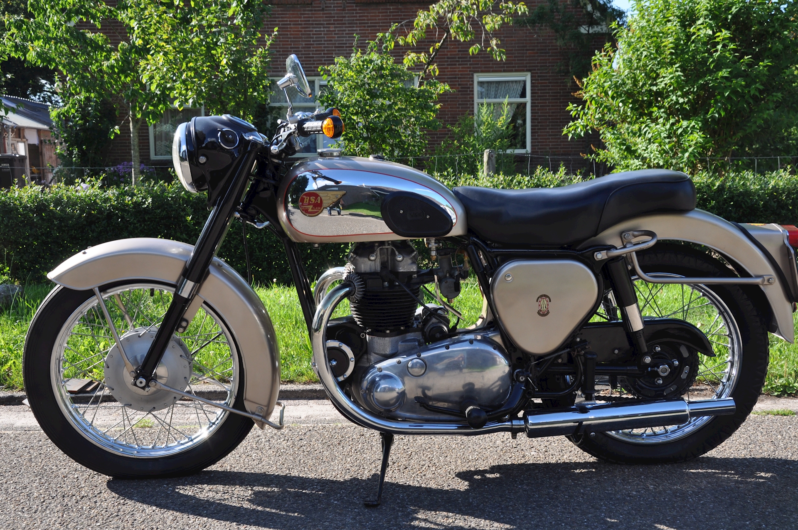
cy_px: 265
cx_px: 399
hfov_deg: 49.6
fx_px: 863
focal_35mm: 39
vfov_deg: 34.1
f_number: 10
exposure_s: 1/100
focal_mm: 26
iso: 200
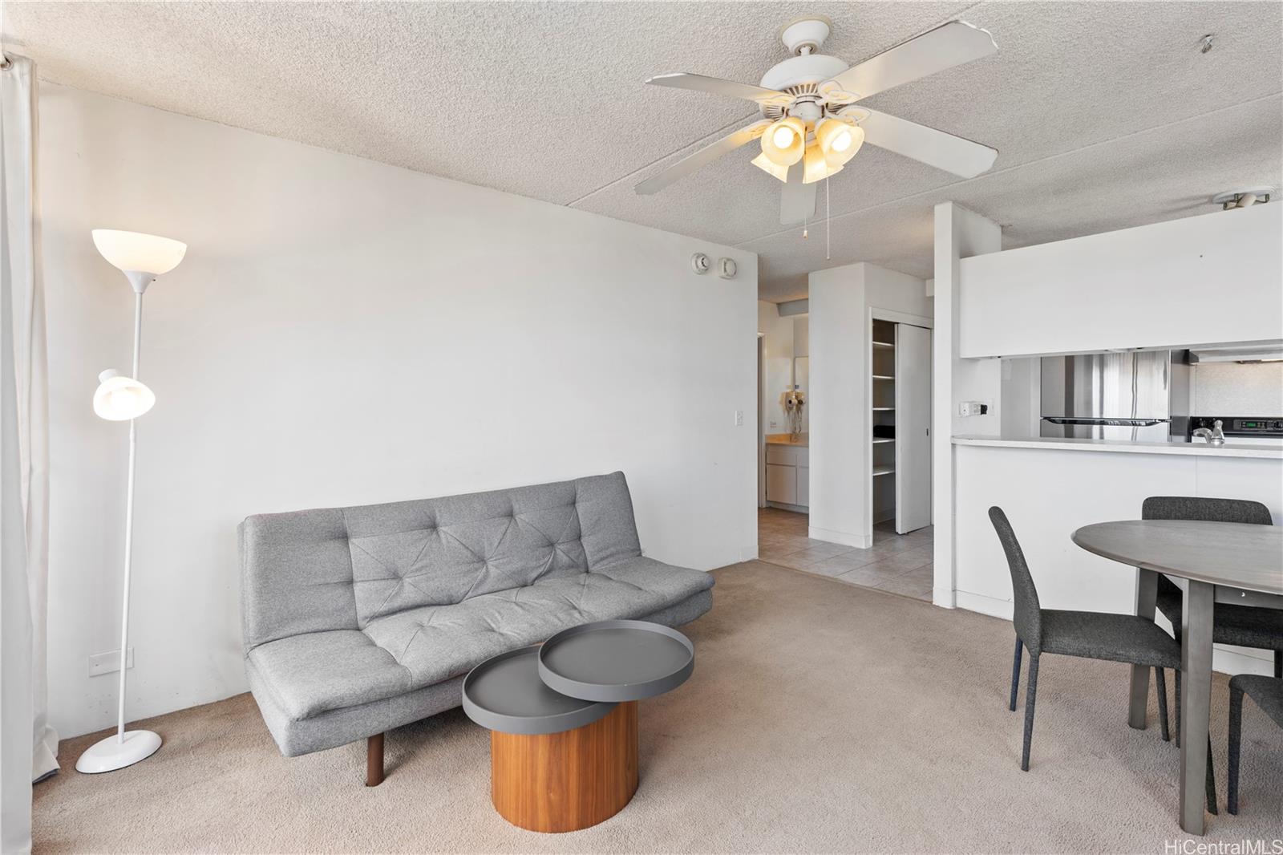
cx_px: 642
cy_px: 428
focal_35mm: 16
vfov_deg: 73.7
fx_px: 570
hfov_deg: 96.7
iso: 200
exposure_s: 1/5
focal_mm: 16
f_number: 10
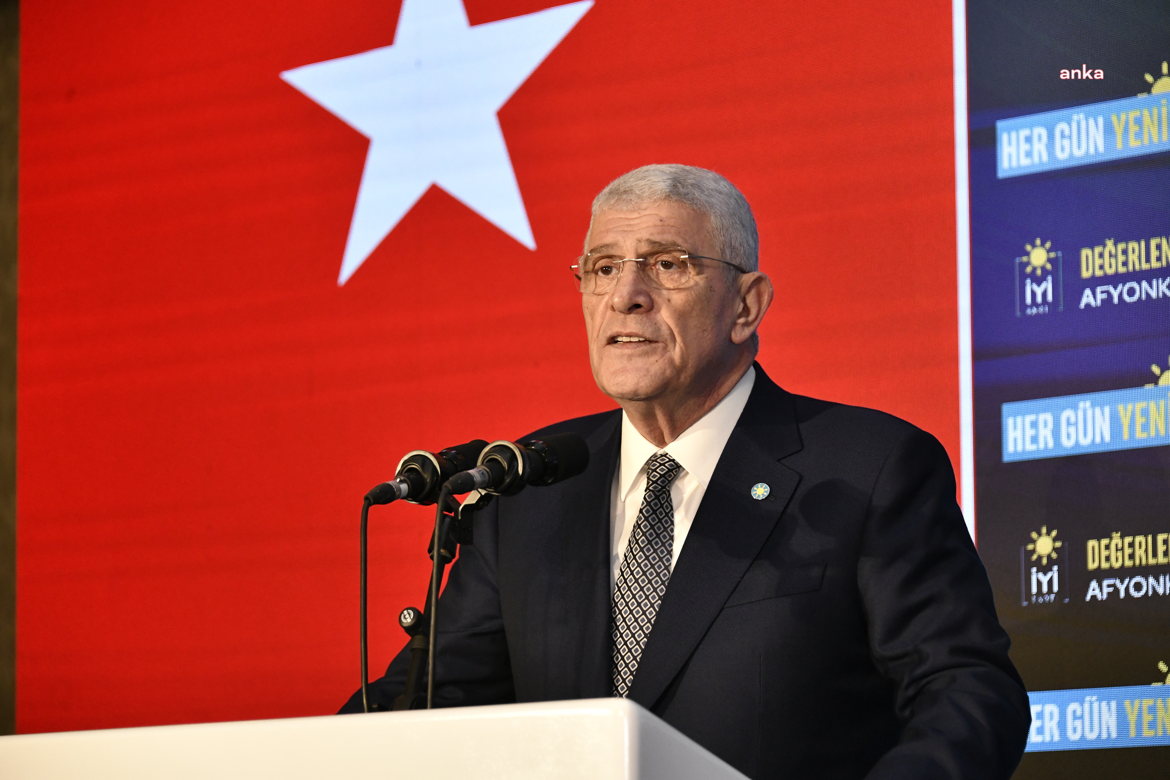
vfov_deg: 11.0
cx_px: 585
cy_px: 390
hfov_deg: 16.4
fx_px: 4062
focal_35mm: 125
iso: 4500
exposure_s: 1/180
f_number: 5.6
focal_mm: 125
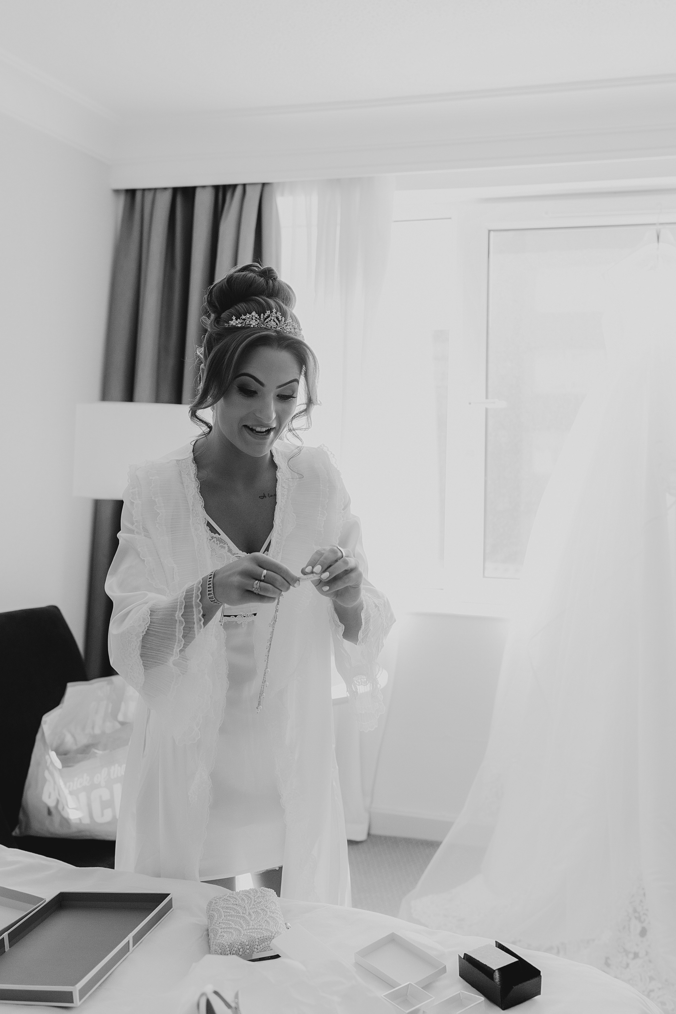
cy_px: 507
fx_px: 986
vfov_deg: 54.4
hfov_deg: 37.9
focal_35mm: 35
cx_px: 338
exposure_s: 1/1000
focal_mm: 35
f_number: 3.2
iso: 1600
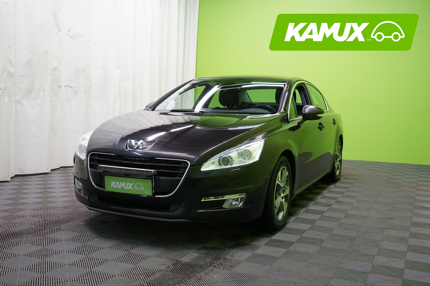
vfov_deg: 35.9
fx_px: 442
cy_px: 143
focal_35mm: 37
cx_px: 215
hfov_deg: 51.9
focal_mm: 37
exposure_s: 1/50
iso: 640
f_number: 5.6
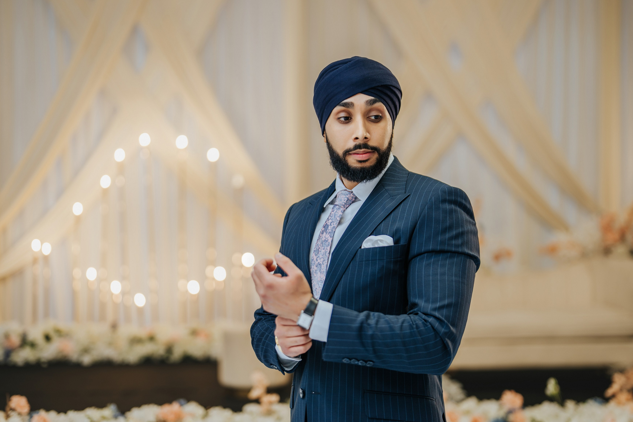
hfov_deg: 33.9
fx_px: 1038
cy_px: 220
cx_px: 291
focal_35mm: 59
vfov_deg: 23.0
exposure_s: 1/200
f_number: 1.2
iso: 125
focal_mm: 50
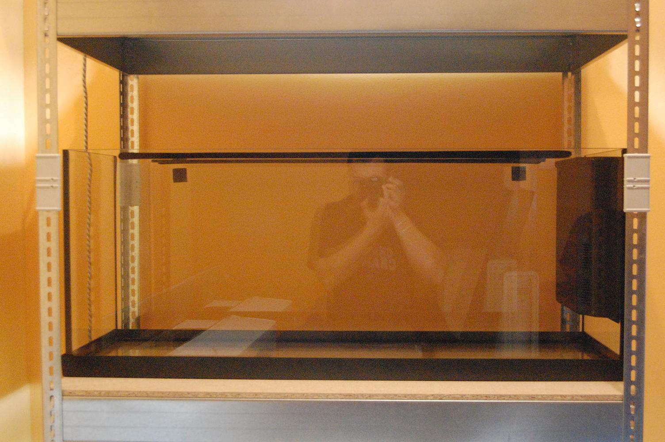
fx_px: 858
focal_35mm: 46
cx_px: 332
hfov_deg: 42.4
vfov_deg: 28.9
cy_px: 221
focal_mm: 31
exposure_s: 1/6
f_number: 5.6
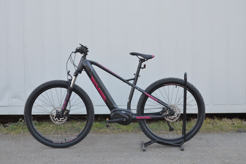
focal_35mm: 52
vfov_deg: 26.0
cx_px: 123
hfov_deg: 38.2
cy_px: 81
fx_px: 355
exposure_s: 1/200
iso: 640
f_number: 8
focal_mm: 34
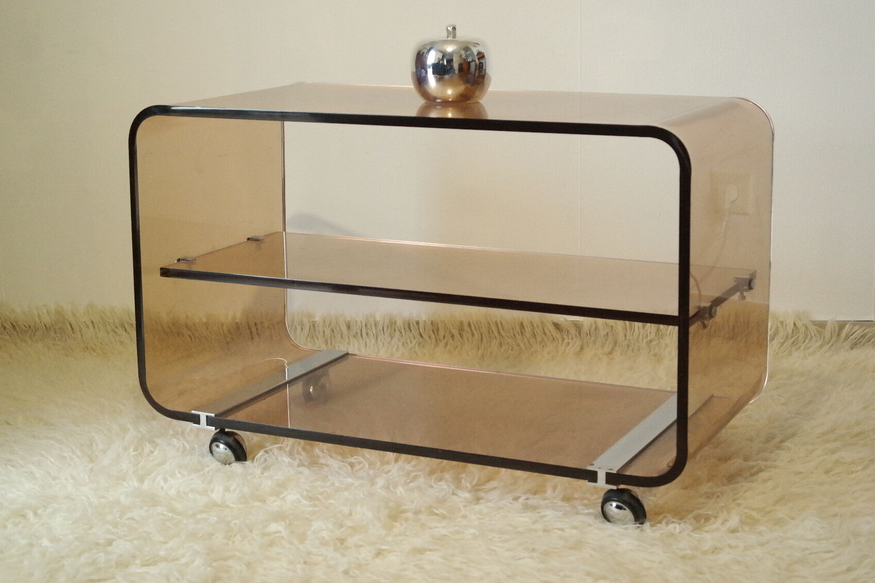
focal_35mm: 70
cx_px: 437
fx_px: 1702
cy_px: 288
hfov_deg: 28.8
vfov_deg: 19.5
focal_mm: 45
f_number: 5.6
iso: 3200
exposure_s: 1/30
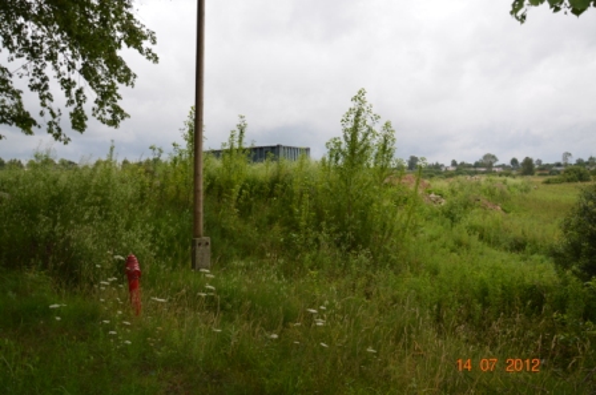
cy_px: 198
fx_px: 446
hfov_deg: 67.5
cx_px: 298
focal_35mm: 27
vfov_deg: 47.8
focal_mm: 18
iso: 100
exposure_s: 1/200
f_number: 5
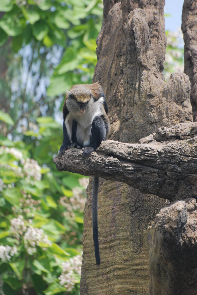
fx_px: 3683
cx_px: 98
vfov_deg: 4.6
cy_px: 148
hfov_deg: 3.1
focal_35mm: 450
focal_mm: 300
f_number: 5.6
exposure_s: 1/500
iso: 280
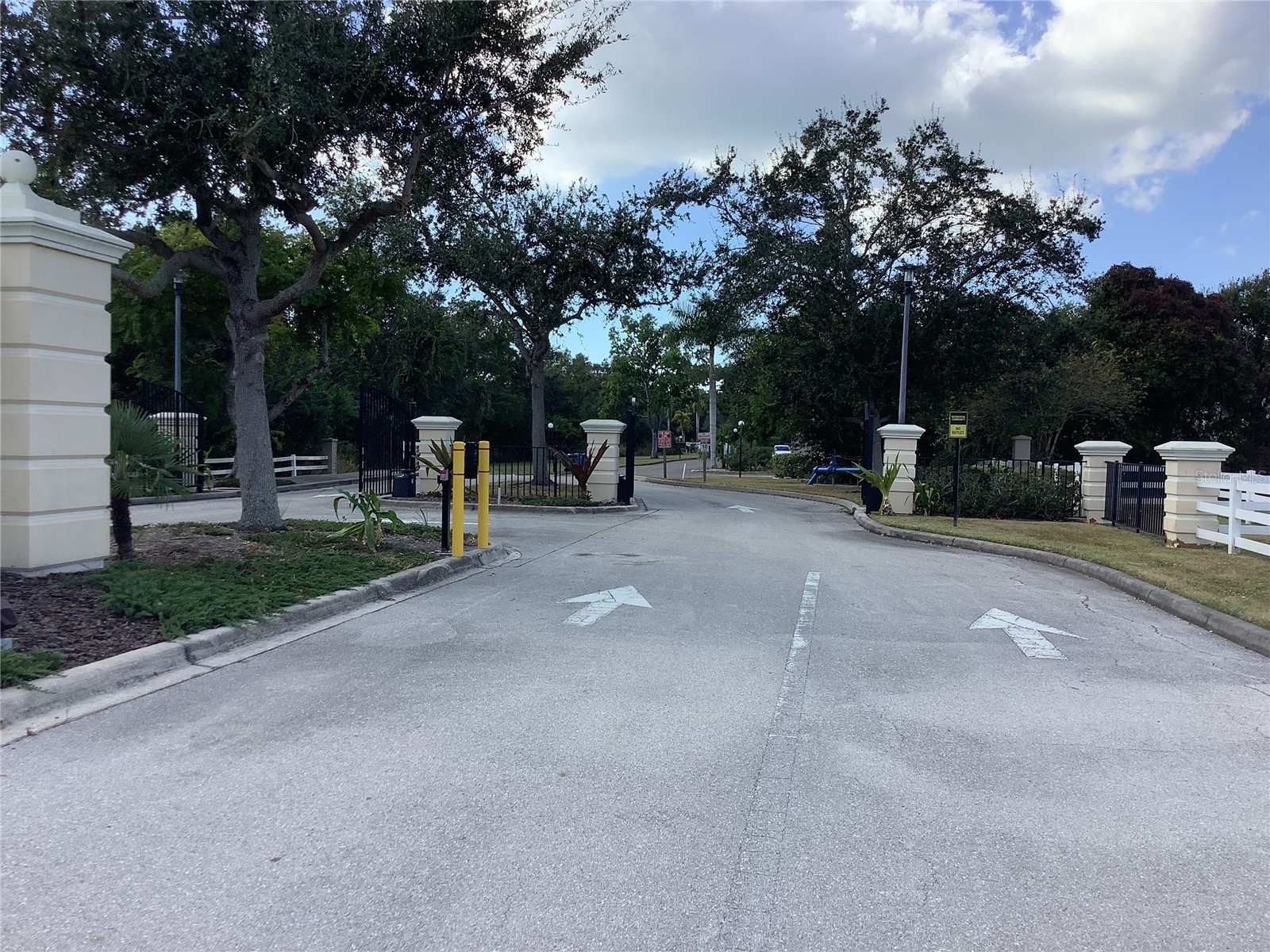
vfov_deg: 45.4
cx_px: 635
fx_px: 1137
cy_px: 476
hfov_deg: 58.4
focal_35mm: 31
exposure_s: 1/679
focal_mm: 3.3
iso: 25
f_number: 2.4
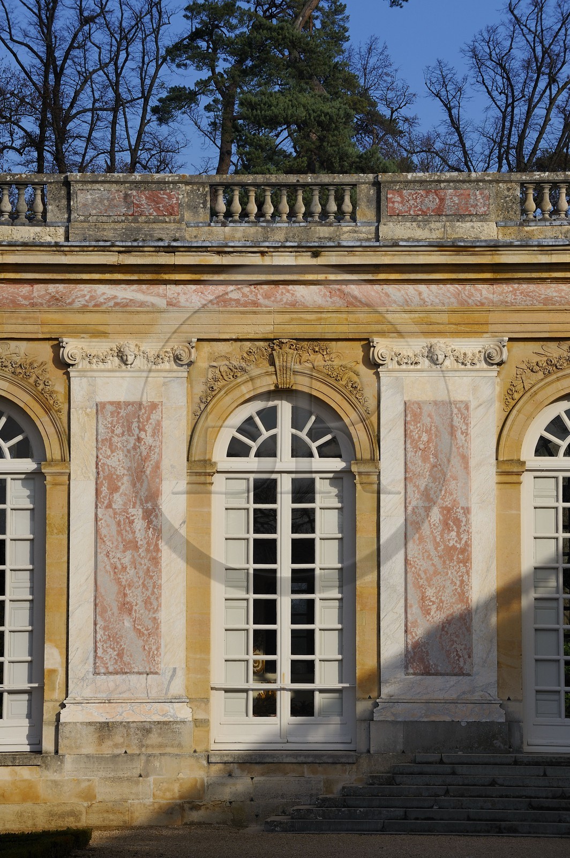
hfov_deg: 7.6
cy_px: 429
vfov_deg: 11.4
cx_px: 285
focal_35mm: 180
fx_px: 4282
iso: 200
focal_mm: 180
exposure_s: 1/320
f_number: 13
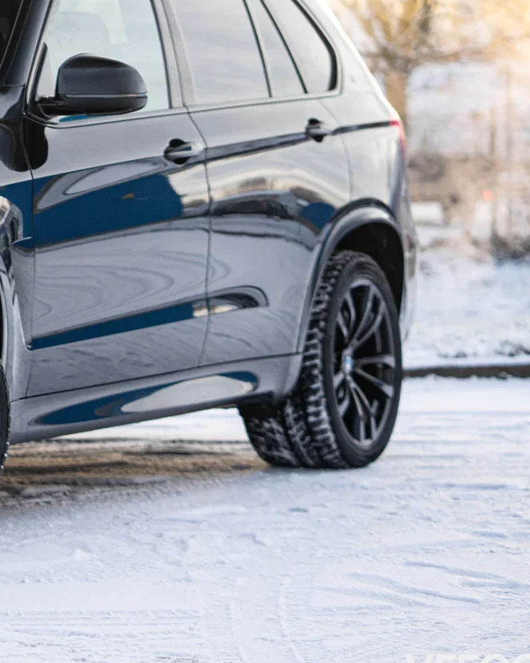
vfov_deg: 10.4
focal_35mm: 185
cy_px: 179
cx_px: -218
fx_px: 3629
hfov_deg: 8.2
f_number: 3.2
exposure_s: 1/320
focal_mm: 85
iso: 500
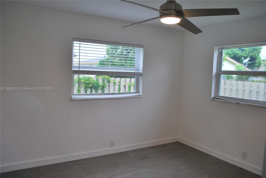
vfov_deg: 48.0
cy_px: 89
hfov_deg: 67.3
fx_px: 200
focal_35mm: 27
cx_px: 133
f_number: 4.5
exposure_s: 1/80
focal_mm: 18
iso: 200
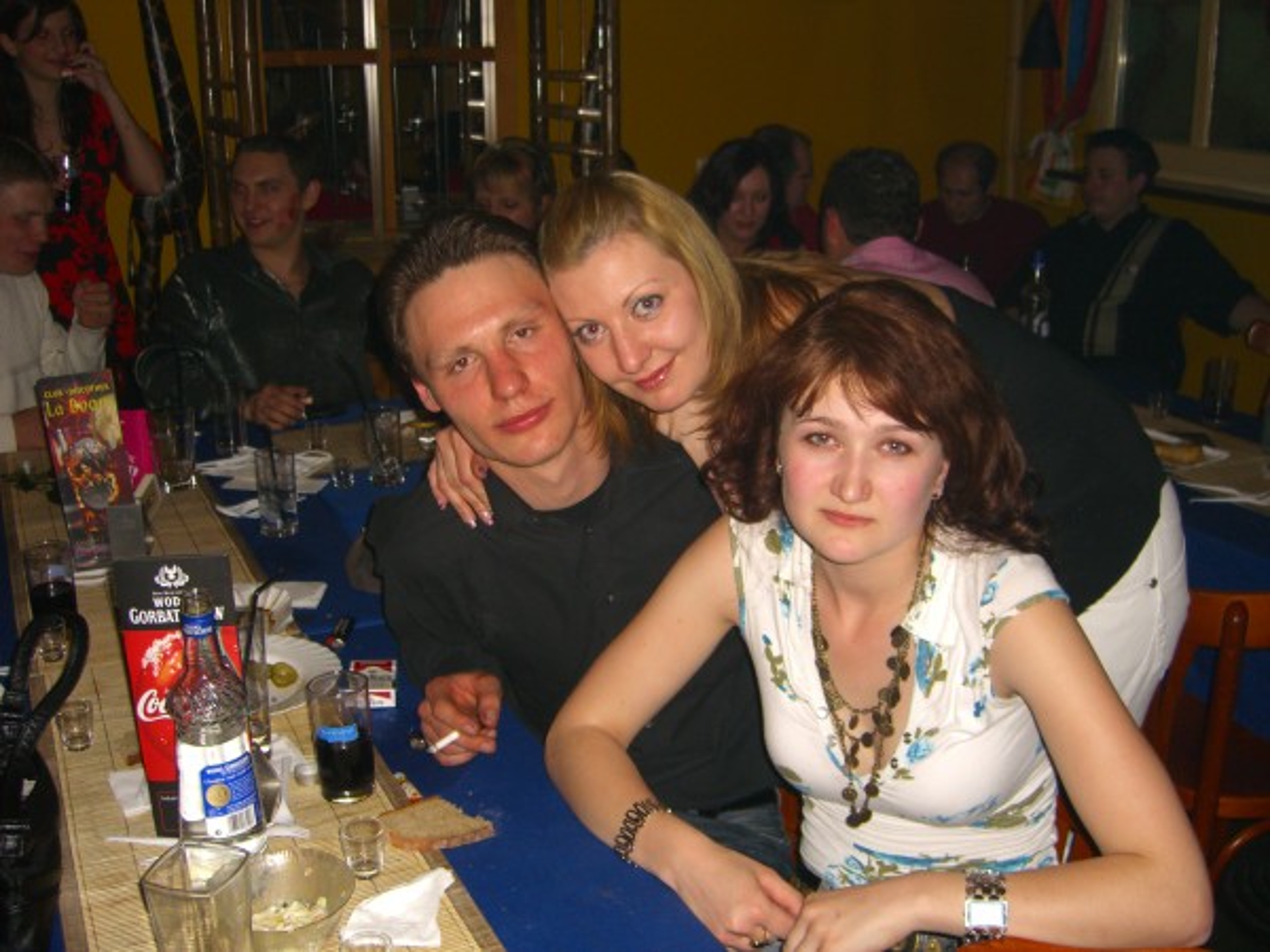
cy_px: 476
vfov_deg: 37.7
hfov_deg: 49.0
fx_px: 1394
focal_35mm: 38
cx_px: 635
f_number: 2.8
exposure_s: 1/60
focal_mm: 7.9
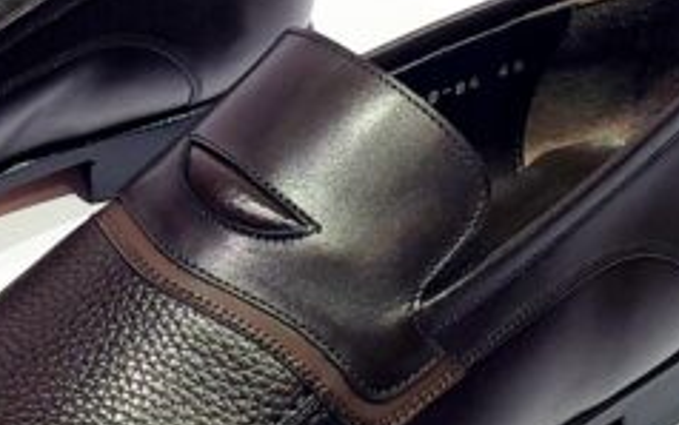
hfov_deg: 22.8
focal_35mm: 88
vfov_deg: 14.8
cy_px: 337
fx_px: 1629
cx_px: 46
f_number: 2.4
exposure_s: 1/100
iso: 50
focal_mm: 4.3
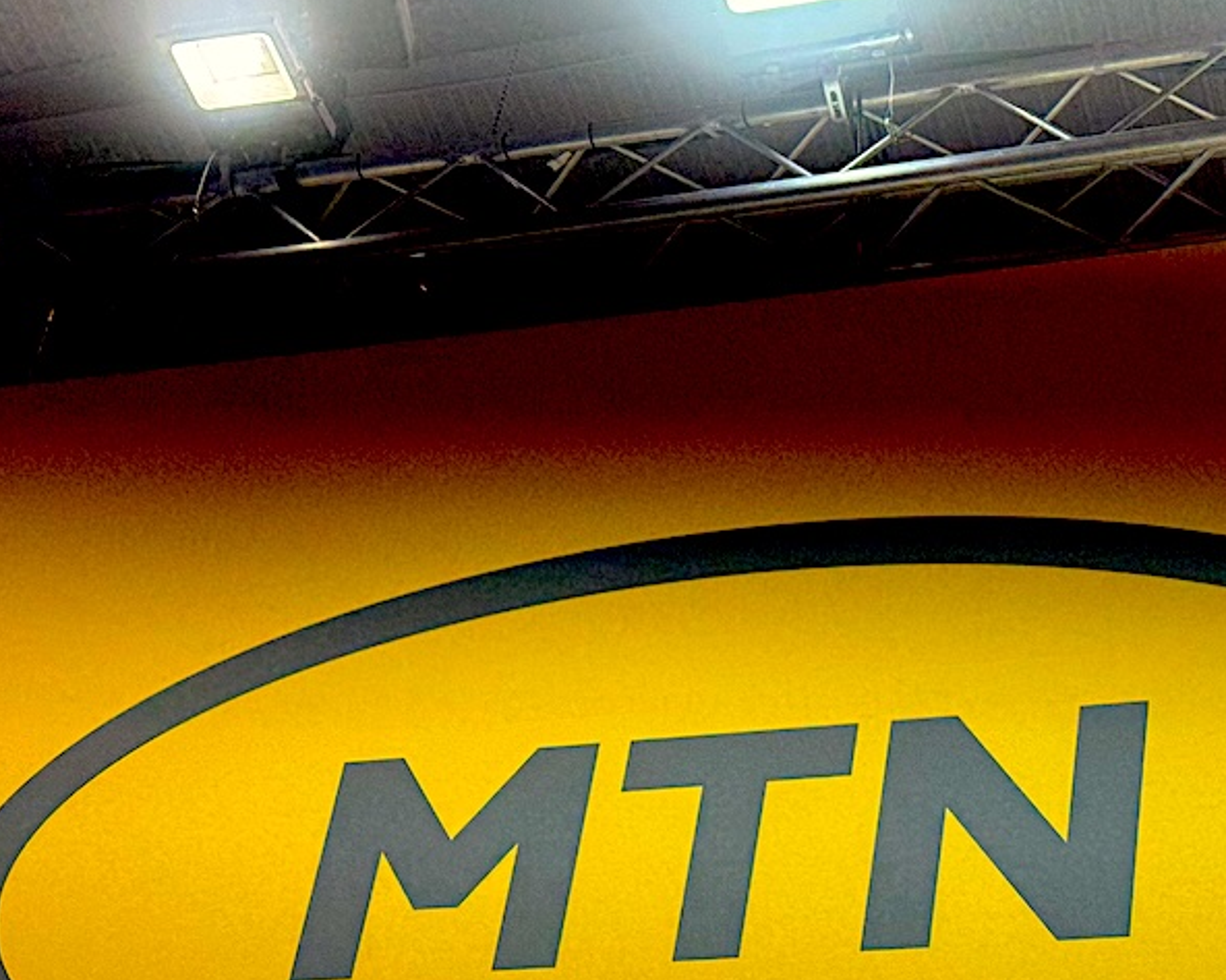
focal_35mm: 95
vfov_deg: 16.0
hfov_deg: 20.2
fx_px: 3445
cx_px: 667
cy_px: 866
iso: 64
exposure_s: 1/302
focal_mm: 6.76
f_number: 1.78
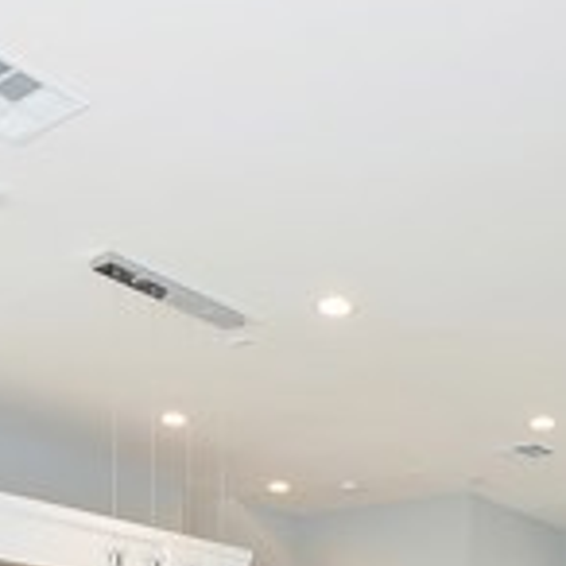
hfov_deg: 30.5
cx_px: 337
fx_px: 1036
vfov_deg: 26.6
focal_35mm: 56
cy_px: 708
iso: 250
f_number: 7.1
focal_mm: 10
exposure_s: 1/20
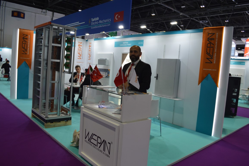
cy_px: 83
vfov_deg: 47.9
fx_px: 187
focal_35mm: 27
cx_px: 124
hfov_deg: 67.4
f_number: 5
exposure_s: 1/100
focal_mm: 18
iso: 400
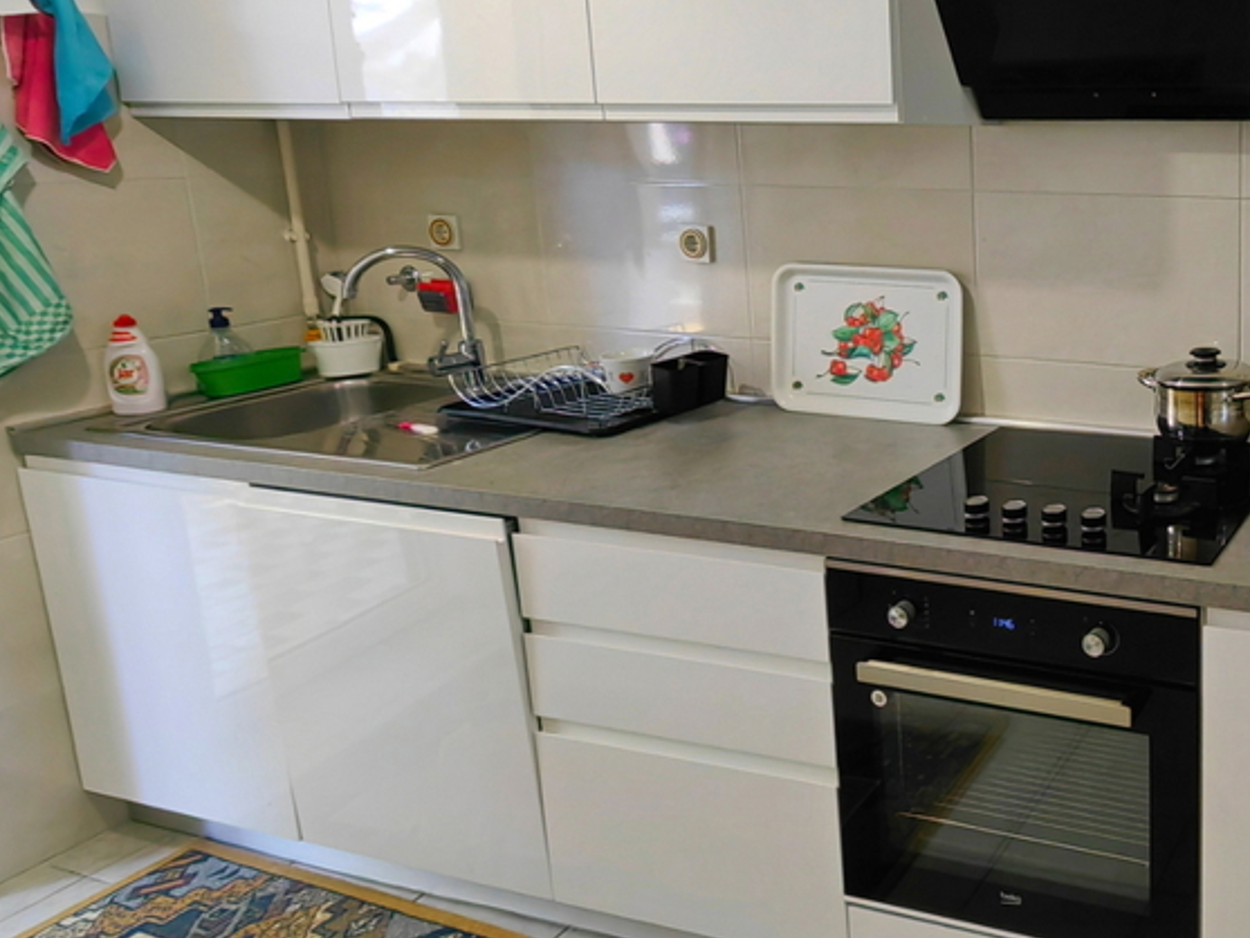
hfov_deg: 51.1
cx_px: 1248
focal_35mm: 28
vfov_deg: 48.9
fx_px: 1011
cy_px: 310
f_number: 2.2
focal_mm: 1.76
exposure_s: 1/50
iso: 100
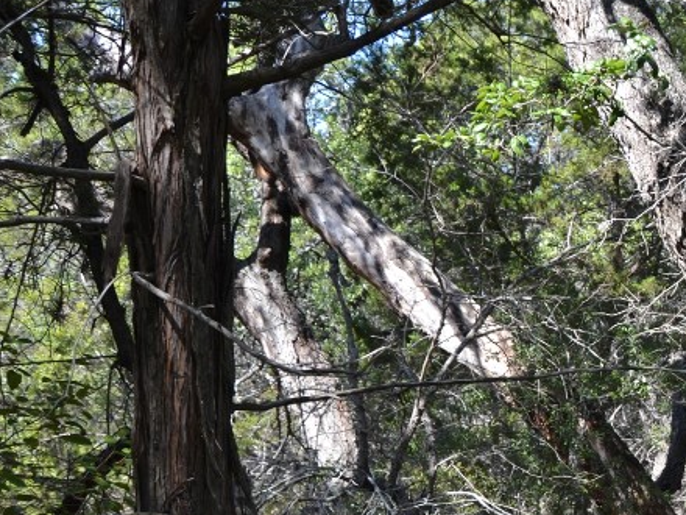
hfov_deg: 25.7
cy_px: 457
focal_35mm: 68
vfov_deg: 21.2
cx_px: 811
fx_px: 1348
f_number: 5.6
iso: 125
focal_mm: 18
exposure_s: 1/125
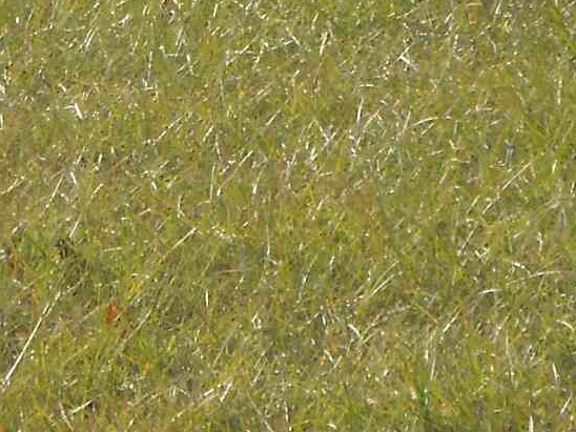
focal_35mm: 363
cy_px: -649
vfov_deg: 4.0
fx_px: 6040
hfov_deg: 5.5
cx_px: 191
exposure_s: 1/250
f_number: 6
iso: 80
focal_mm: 12.8
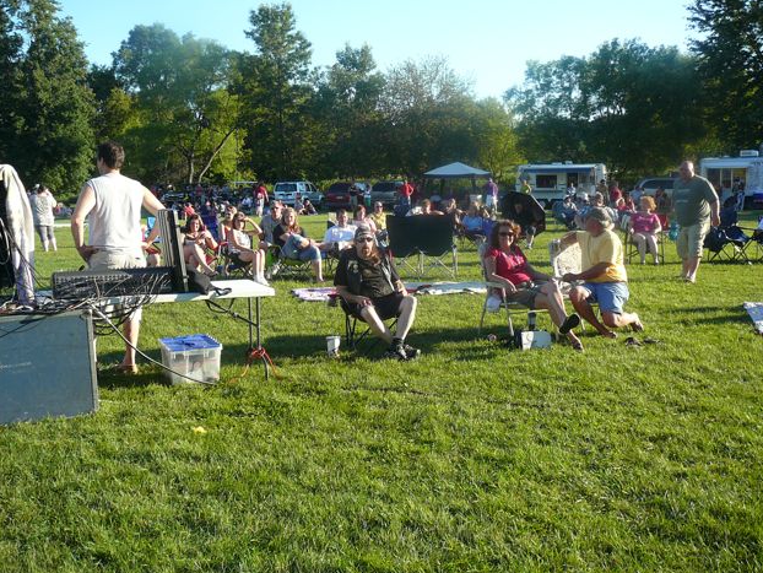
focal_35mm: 36
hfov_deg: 51.3
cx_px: 390
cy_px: 285
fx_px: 794
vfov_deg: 39.7
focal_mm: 5.2
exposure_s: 1/320
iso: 80
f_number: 2.8
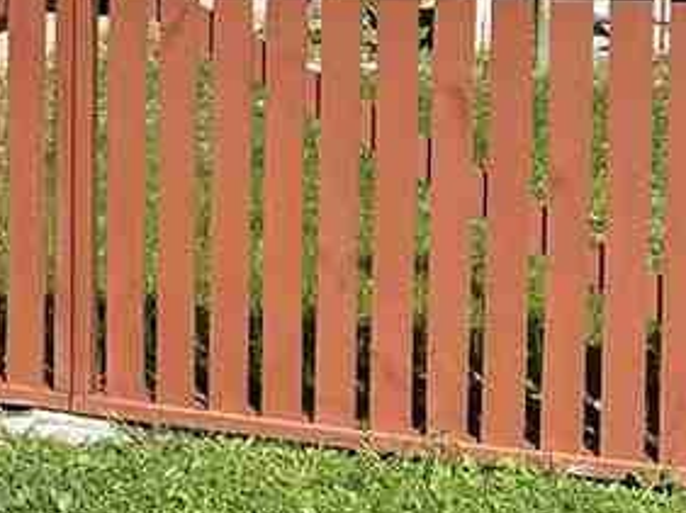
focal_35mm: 133
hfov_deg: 13.3
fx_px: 2633
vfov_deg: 11.0
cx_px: -574
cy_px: -66
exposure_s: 1/4444
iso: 50
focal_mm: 5.7
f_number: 1.5
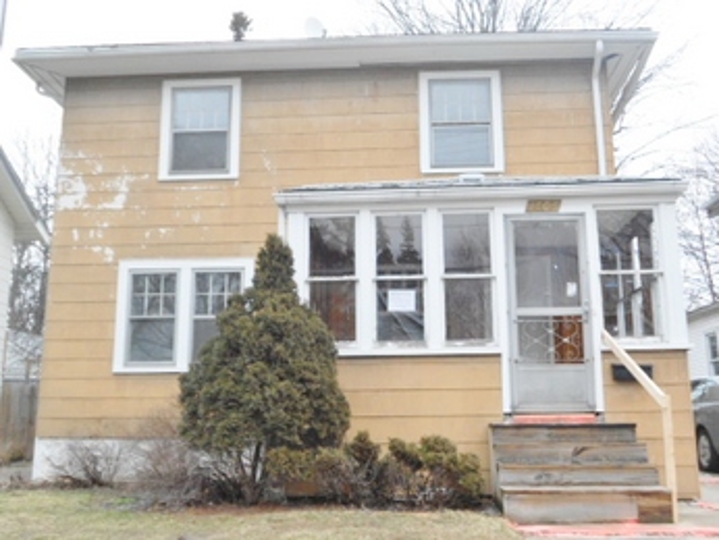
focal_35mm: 37
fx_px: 769
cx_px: 360
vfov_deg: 38.7
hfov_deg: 50.1
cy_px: 270
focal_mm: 6.7
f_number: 3.9
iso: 125
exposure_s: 1/30
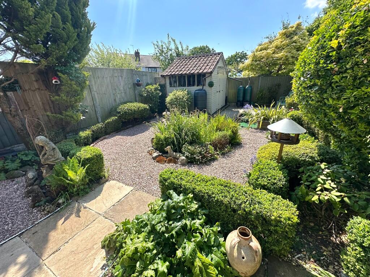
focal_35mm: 14
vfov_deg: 85.7
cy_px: 138
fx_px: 150
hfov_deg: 102.1
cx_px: 185
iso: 50
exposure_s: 1/924
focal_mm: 2.22
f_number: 2.2
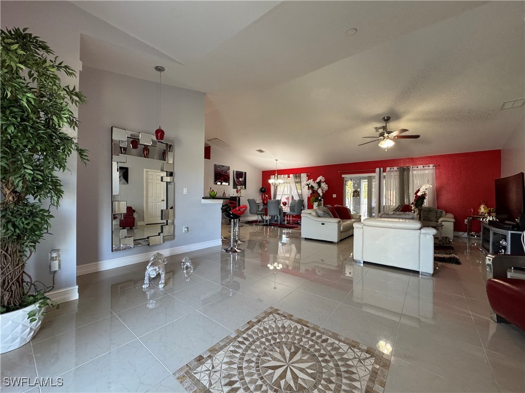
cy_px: 196
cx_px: 262
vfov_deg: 85.7
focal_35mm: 14
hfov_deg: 102.1
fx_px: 212
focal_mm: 2.22
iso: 250
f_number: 2.2
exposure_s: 1/120
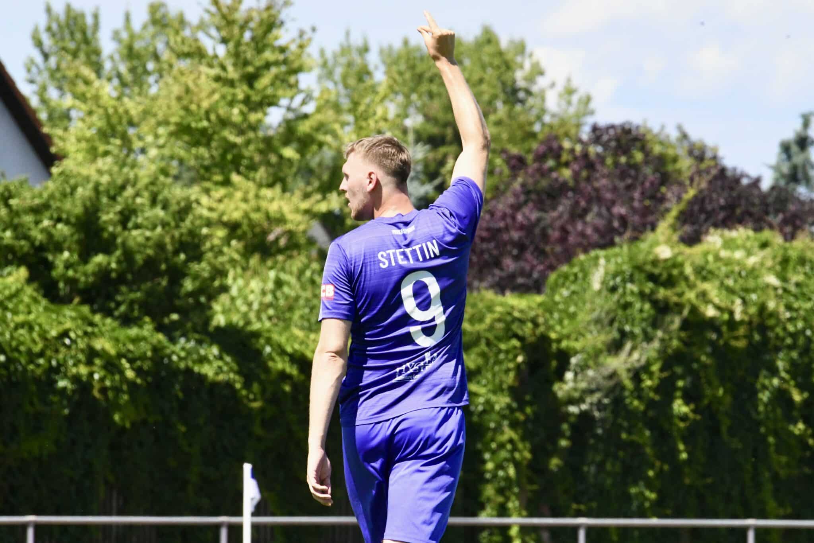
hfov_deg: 5.2
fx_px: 9043
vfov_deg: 3.4
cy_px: 272
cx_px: 407
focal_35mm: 400
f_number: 16
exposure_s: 1/1600
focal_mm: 400
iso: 5000
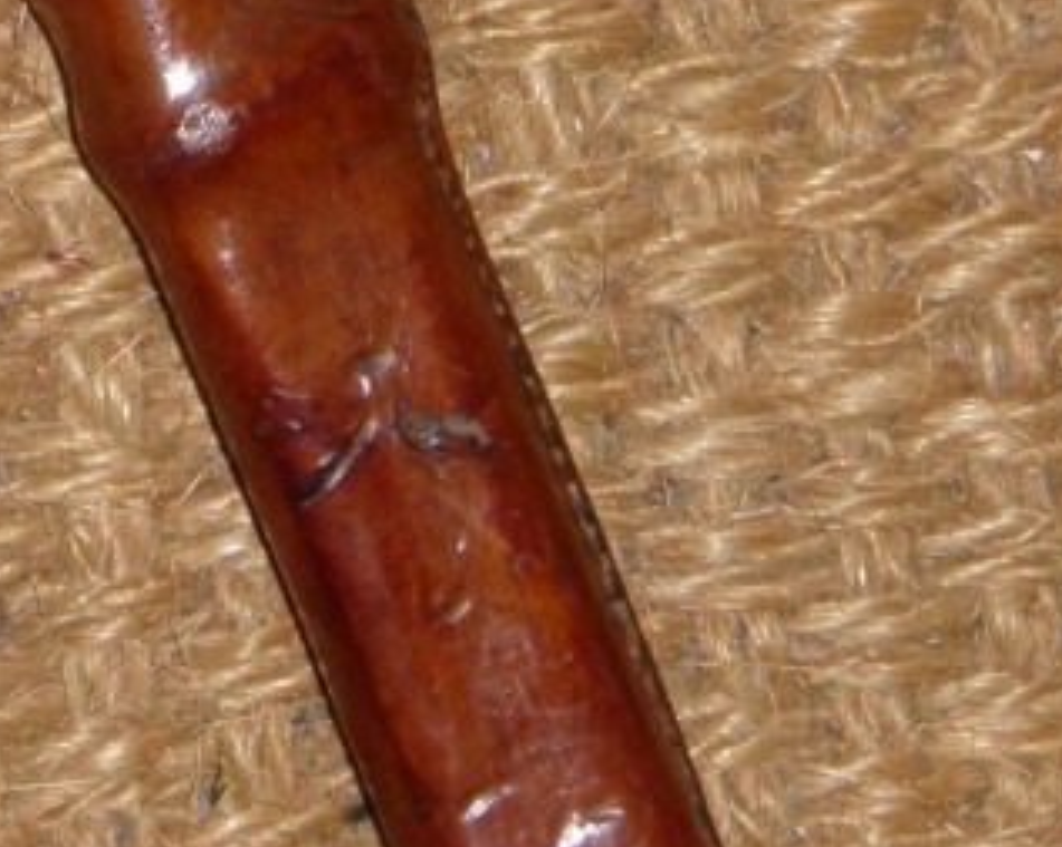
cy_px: -566
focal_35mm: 360
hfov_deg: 5.4
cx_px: 223
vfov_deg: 4.3
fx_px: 11305
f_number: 3.9
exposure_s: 1/100
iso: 100
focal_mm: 13.2
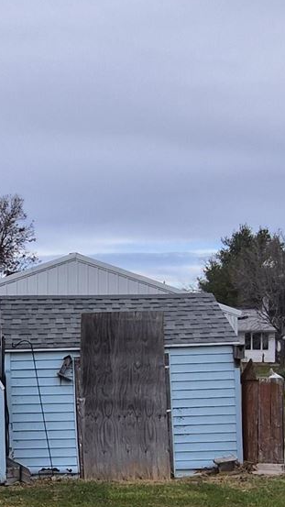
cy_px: 341
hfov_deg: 19.7
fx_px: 793
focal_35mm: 59
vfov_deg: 35.1
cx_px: -5
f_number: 2.2
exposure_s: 1/494
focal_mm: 1.7
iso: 25
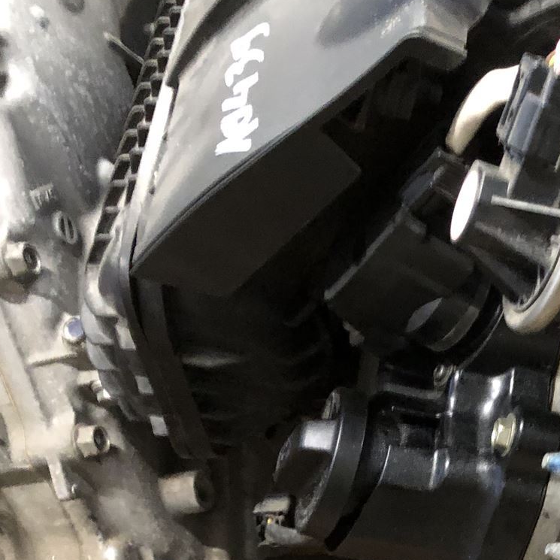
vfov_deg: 24.7
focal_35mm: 68
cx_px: 758
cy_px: 484
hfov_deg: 22.3
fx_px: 1245
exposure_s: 1/5
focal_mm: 3.99
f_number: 1.8
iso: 100
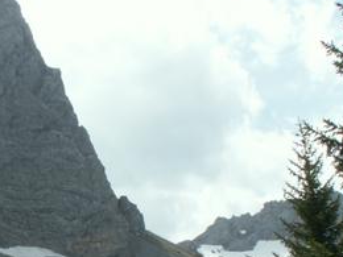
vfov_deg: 16.9
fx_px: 852
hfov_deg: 22.1
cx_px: 20
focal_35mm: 86
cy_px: 232
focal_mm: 5.86
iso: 50
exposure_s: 1/125
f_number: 8
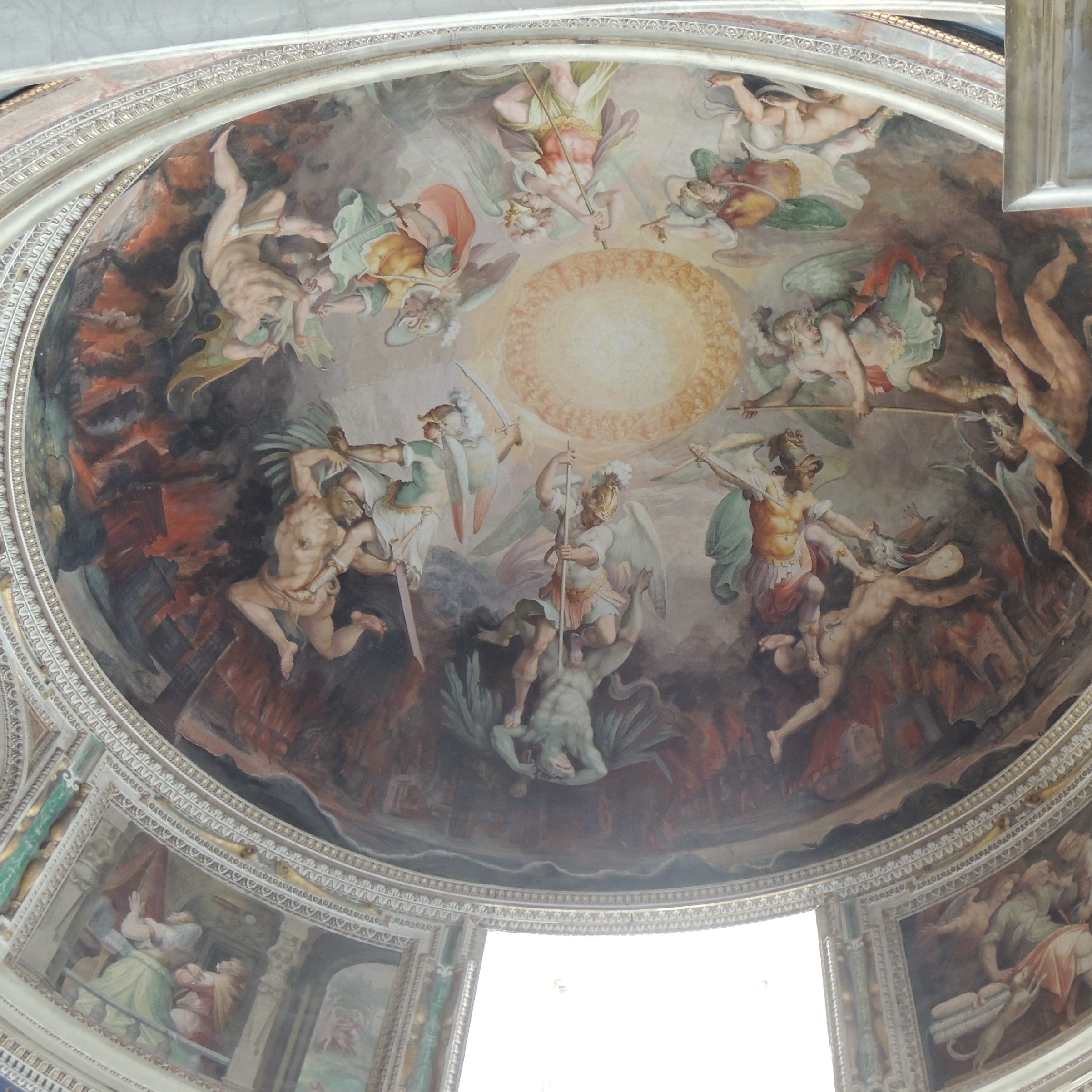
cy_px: 543
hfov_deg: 39.8
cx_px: 678
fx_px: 1499
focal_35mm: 42
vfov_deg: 40.0
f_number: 3.2
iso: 500
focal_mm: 6.3
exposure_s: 1/30
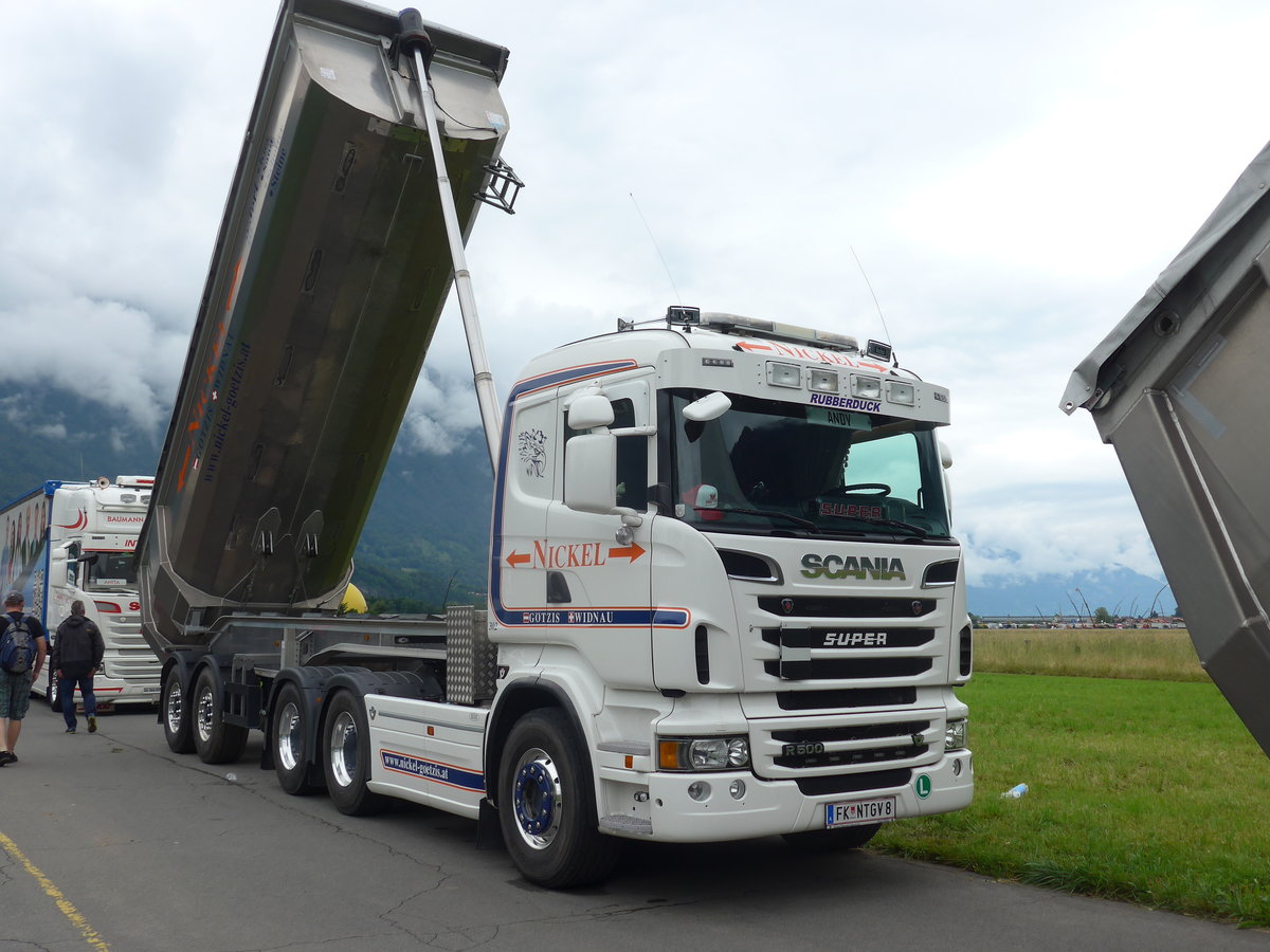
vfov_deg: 41.8
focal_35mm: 34
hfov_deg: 54.0
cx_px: 635
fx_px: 1247
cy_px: 476
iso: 80
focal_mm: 7
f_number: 2.8
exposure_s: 1/640
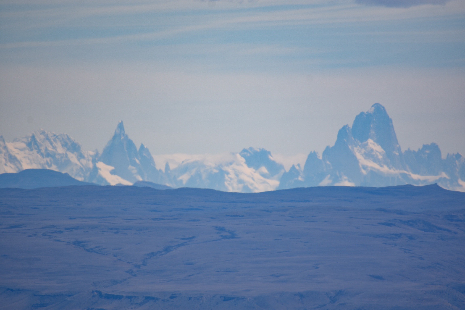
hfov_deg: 2.7
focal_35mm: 750
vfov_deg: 1.8
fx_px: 9687
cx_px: 232
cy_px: 155
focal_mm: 500
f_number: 6.3
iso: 200
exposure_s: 1/2000
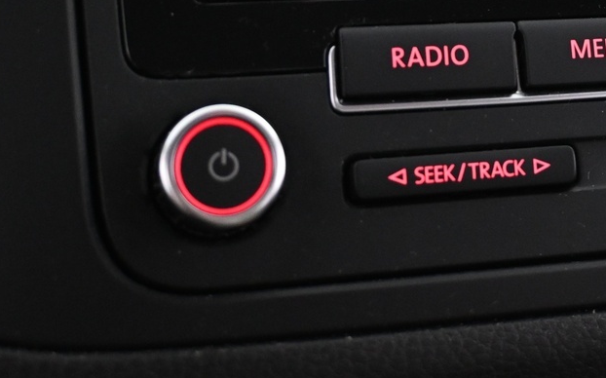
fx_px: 1414
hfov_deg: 23.6
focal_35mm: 86
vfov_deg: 14.7
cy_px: -72
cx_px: 529
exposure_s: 1/30
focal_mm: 21.5
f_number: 4
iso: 1800
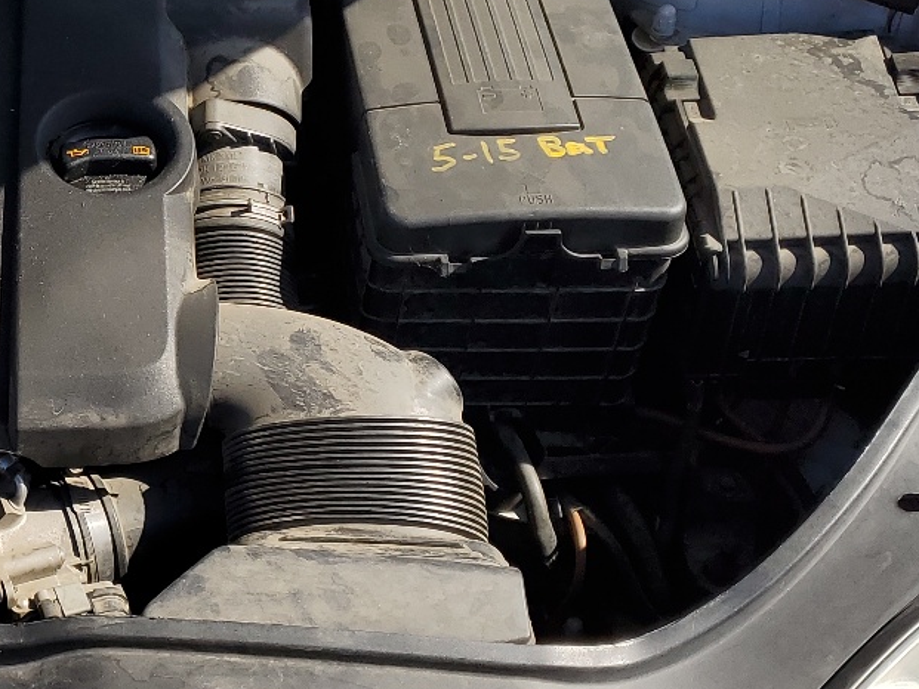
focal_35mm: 67
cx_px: -16
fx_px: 1779
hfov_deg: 27.2
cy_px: 344
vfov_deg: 21.9
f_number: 1.5
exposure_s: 1/3333
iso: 50
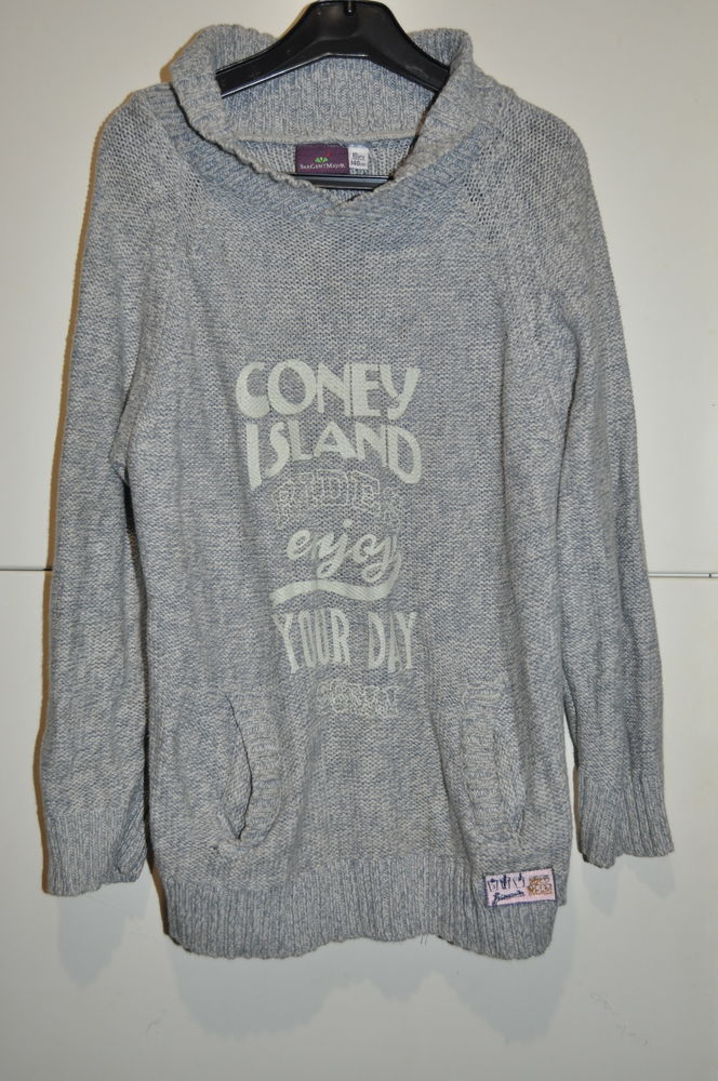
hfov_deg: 34.1
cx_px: 359
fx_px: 1170
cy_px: 540
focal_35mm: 39
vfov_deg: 49.6
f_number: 4.2
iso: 800
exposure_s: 1/60
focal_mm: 26
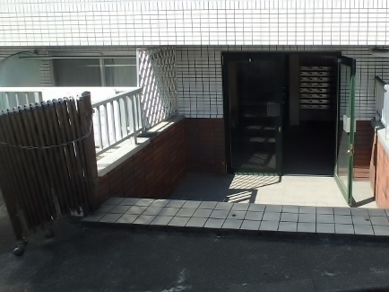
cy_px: 93
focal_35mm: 31
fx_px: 348
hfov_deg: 56.0
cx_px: 283
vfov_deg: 44.6
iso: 125
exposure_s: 1/640
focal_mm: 3.7
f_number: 3.5
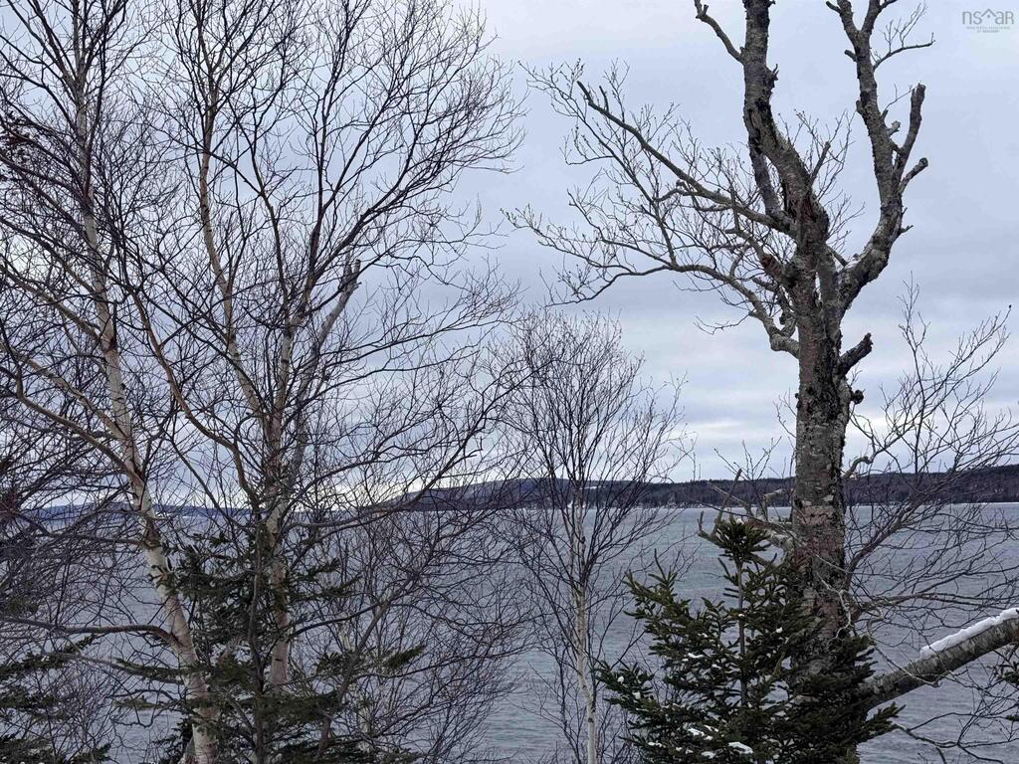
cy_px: 382
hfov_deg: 39.7
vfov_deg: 30.3
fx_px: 1413
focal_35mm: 48
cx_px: 510
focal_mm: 6.76
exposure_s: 1/2976
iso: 64
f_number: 1.78
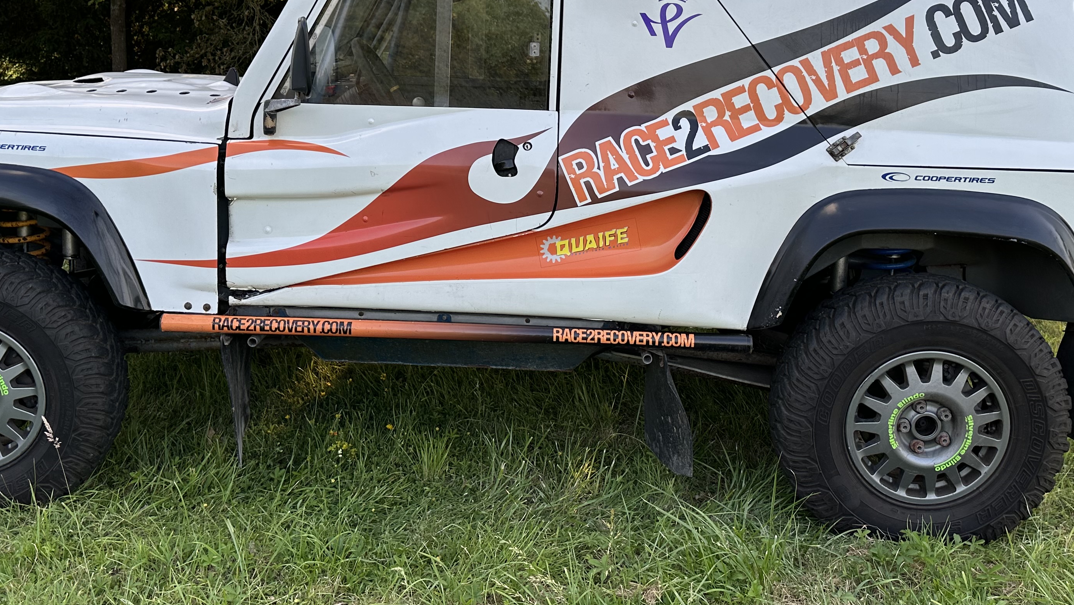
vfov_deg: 30.8
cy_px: 179
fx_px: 1082
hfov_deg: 52.8
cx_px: 517
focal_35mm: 38
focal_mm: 6.86
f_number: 1.78
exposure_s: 1/506
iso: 80
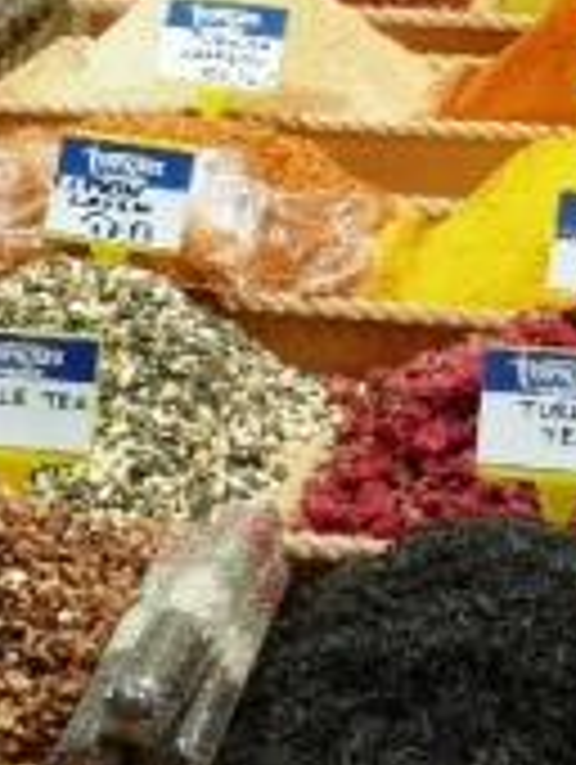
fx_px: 2545
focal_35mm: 115
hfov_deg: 12.9
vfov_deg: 16.9
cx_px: 436
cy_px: 122
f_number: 3.8
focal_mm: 6.3
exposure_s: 1/30
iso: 250
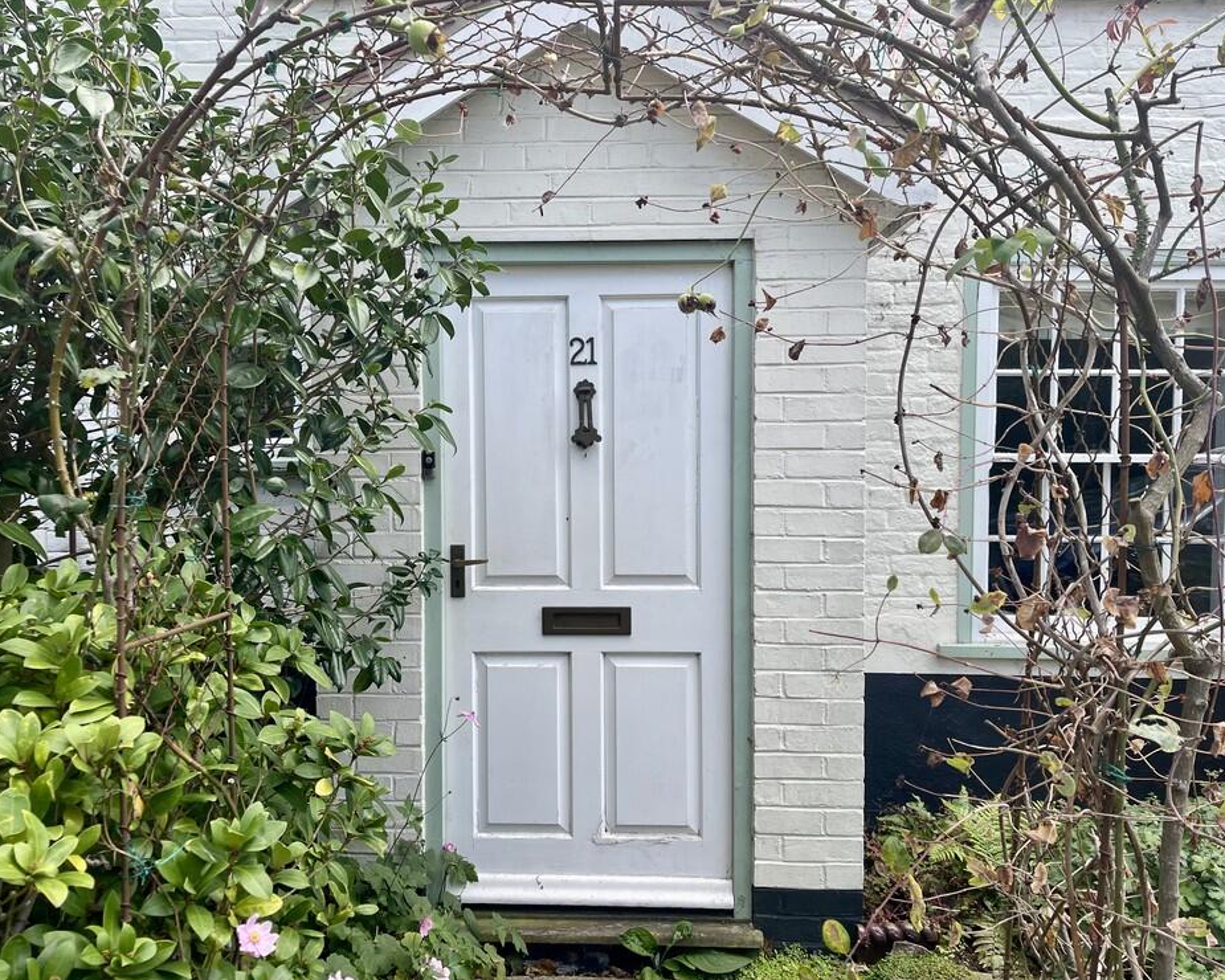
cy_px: 481
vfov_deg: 53.2
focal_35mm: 27
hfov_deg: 64.0
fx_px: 979
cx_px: 587
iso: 32
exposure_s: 1/645
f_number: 1.6
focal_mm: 5.1
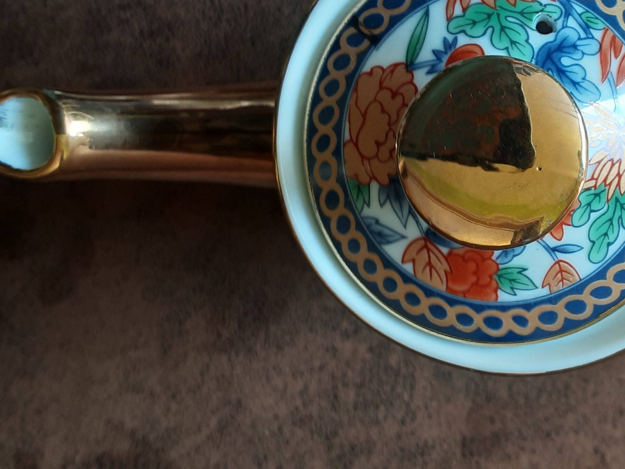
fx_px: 848
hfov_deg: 39.1
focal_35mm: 47
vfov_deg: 30.7
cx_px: 489
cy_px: 178
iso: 50
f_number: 1.9
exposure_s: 1/50
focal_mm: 2.9
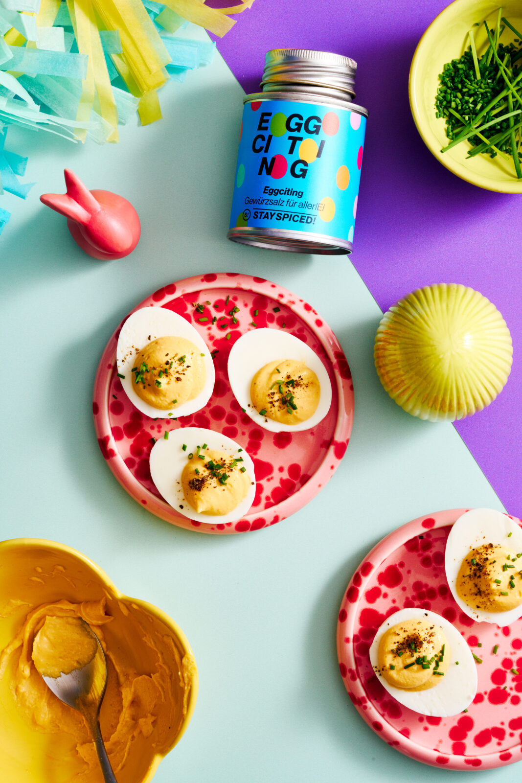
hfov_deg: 15.2
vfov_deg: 22.6
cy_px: 392
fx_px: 1957
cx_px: 261
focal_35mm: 90
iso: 400
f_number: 20
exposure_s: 1/200
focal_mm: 90
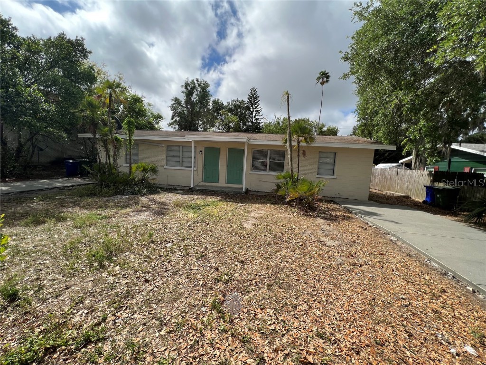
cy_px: 182
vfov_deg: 89.9
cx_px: 243
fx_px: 183
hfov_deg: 106.2
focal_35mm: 13
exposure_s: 1/1531
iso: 32
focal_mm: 1.57
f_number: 1.8
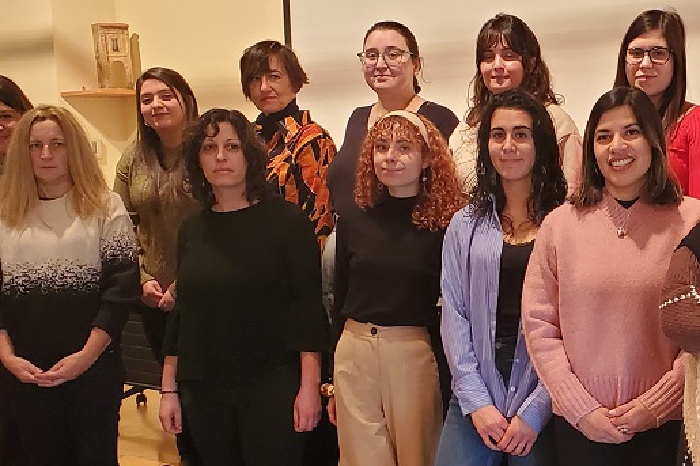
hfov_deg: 31.0
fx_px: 1225
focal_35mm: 63
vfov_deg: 21.5
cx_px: 570
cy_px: 321
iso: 400
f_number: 2.4
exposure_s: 1/50
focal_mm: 4.3
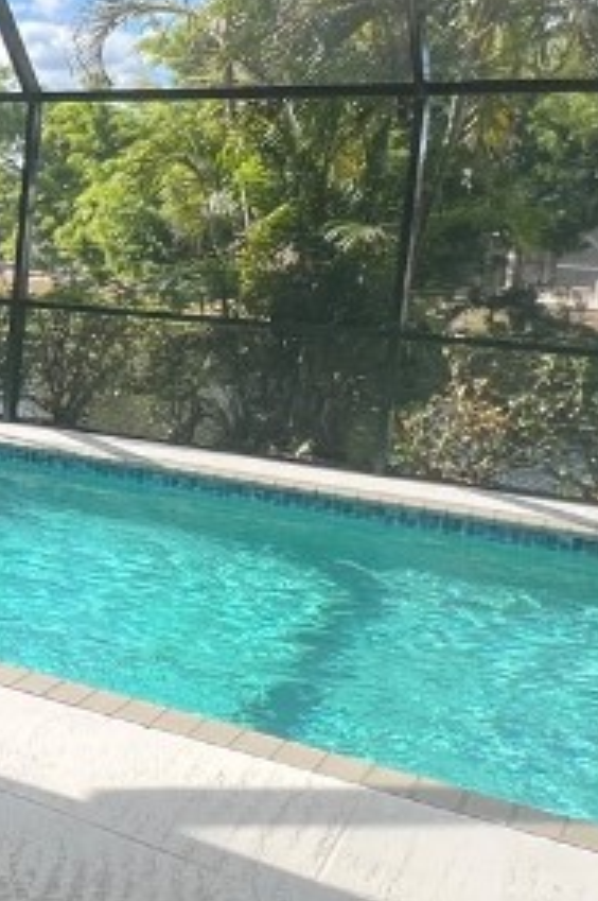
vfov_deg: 40.2
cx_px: -487
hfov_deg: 19.9
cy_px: 347
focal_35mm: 49
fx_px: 1224
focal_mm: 1.57
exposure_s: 1/248
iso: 32
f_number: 1.8
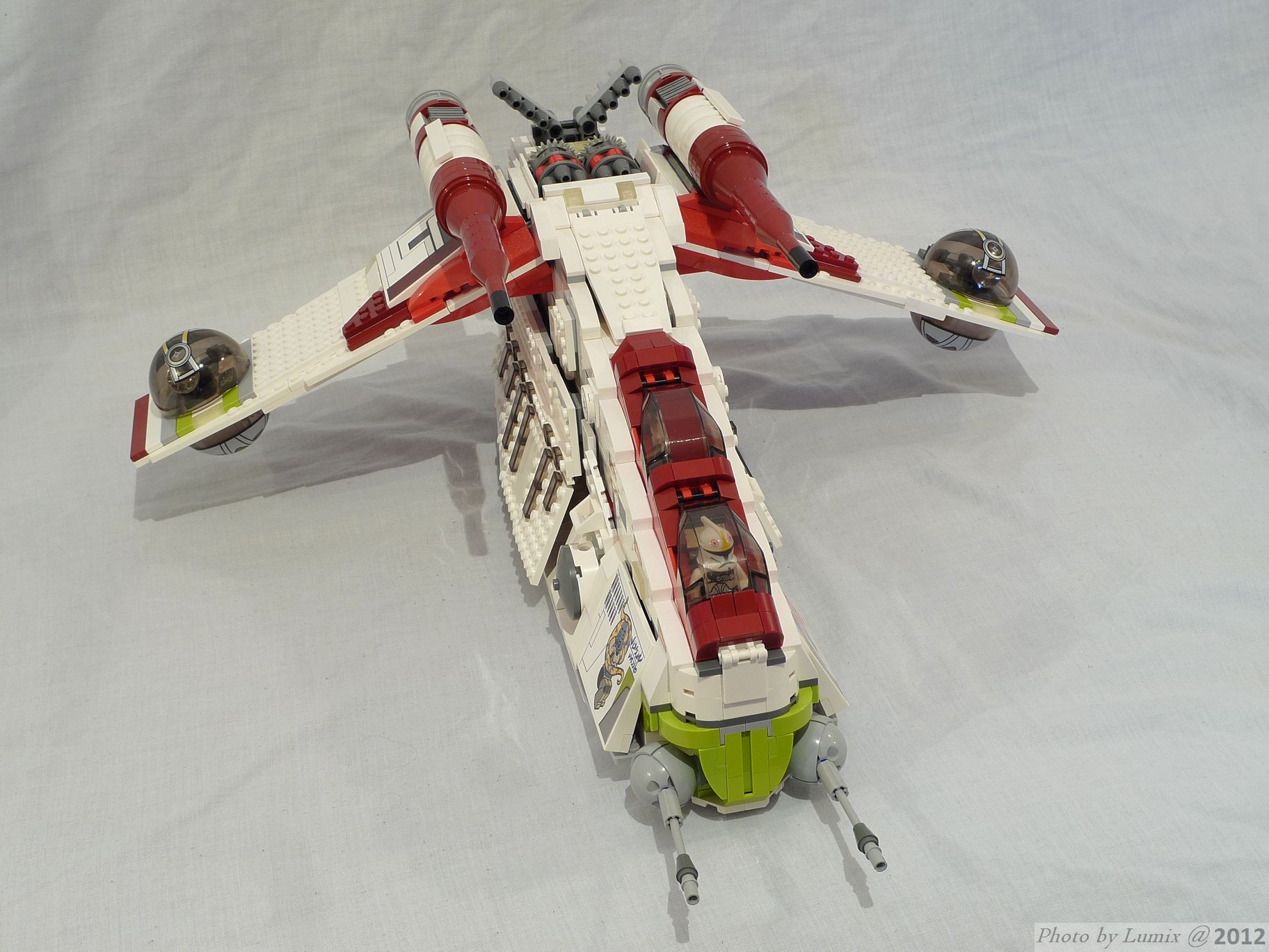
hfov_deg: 36.8
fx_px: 1906
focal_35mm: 52
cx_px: 634
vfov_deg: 28.0
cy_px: 476
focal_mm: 11.1
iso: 80
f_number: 4.5
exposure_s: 2.5
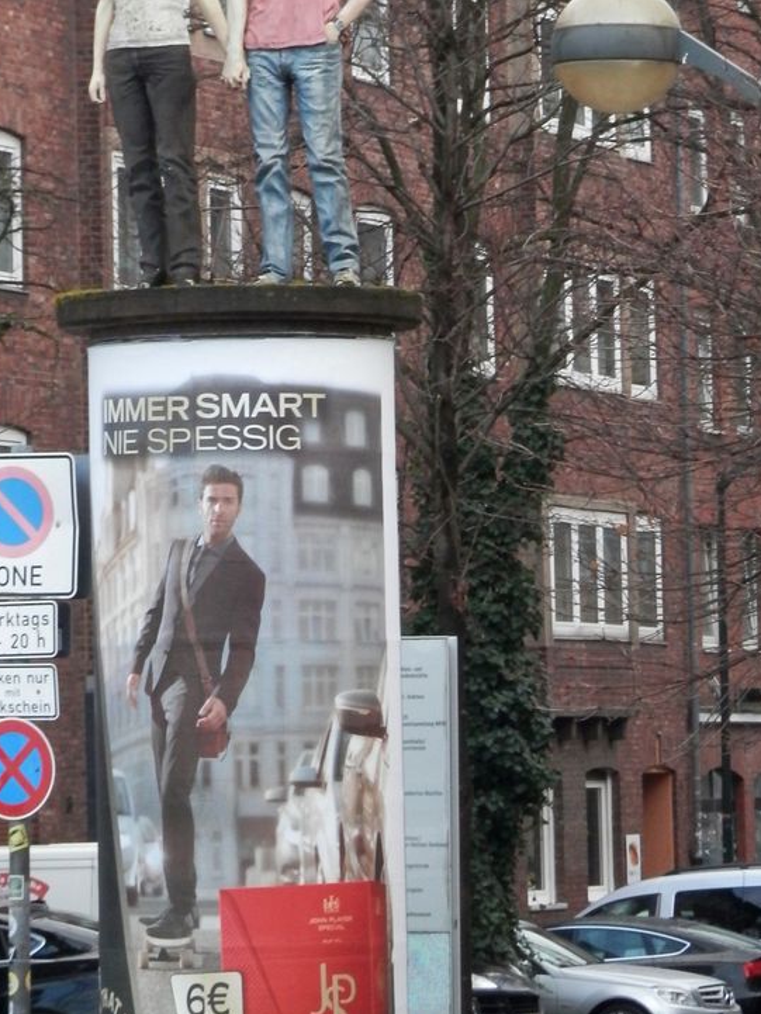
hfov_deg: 7.0
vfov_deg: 9.3
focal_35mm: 213
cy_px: 391
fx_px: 6242
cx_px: 297
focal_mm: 22.9
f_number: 5.3
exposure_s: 1/60
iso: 200
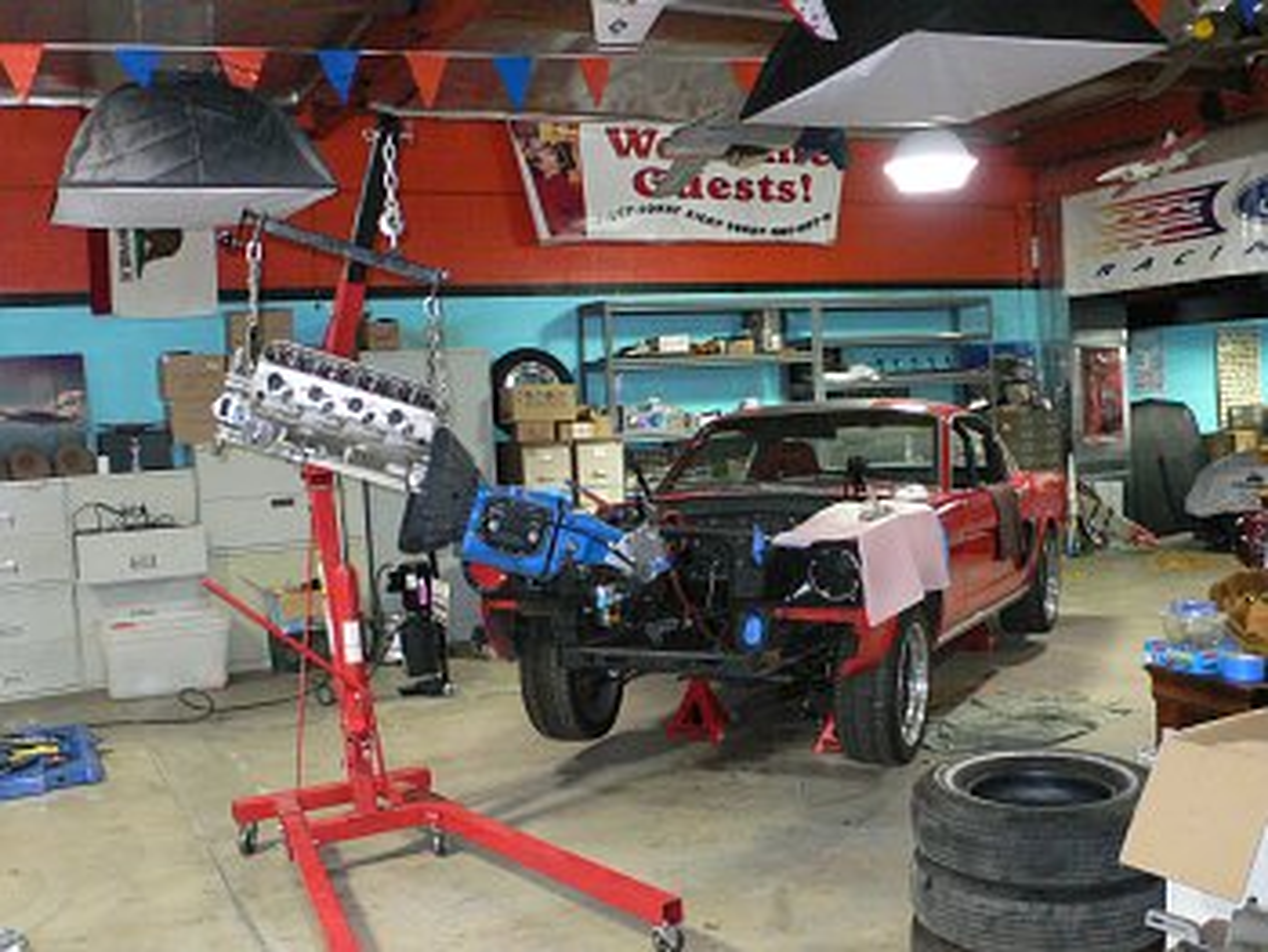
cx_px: 634
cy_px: 476
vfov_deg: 41.8
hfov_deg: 53.9
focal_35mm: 34
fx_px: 1246
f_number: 2.8
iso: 400
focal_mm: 6.3
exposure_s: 1/30
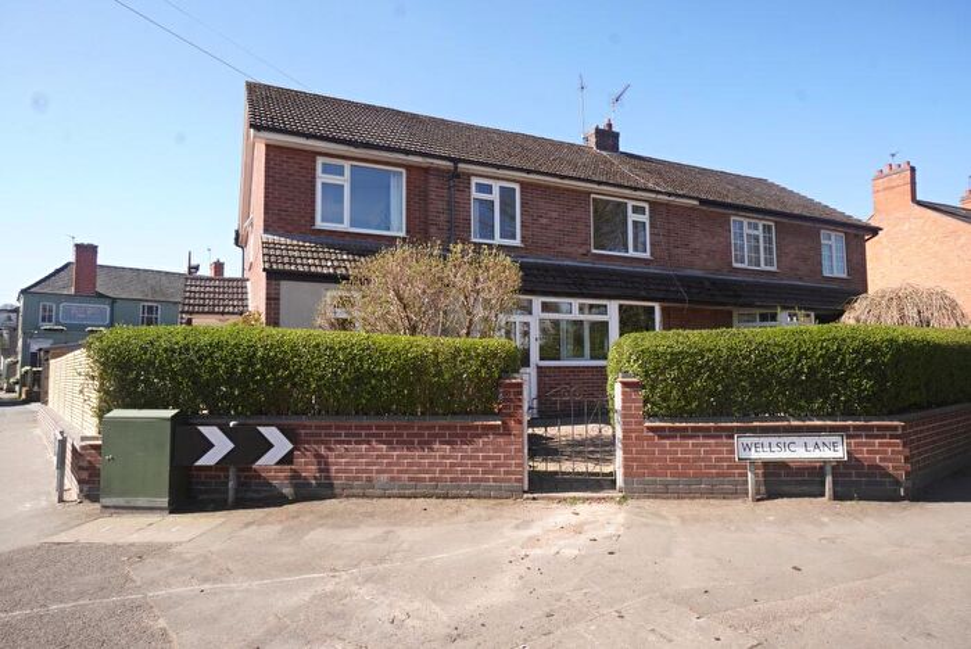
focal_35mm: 21
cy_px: 324
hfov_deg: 81.2
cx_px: 486
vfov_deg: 59.6
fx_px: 567
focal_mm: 14
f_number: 13
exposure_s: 1/125
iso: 400
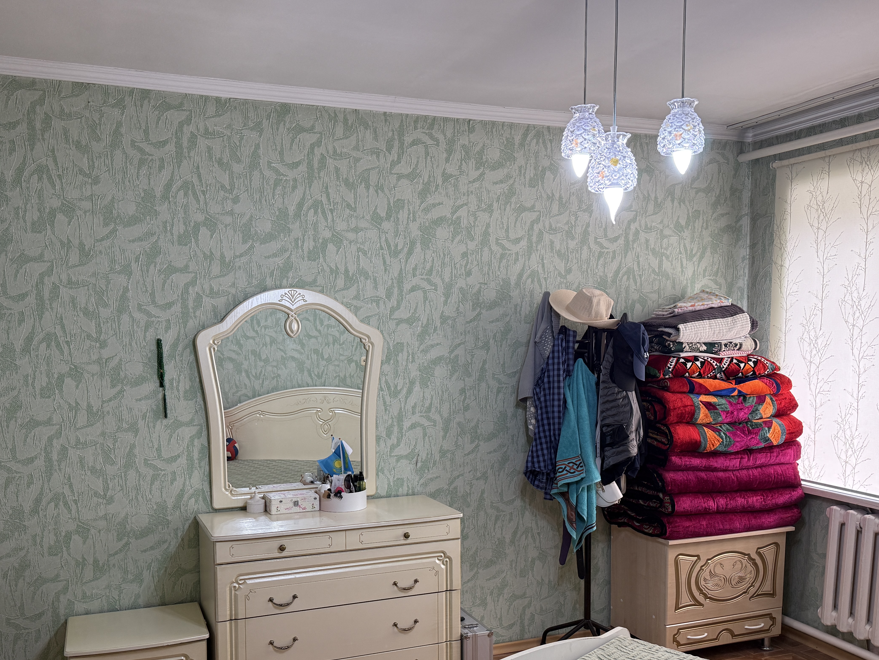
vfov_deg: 42.5
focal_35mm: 33
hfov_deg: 55.3
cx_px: 403
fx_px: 838
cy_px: 429
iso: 200
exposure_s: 1/100
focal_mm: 6.76
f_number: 1.78
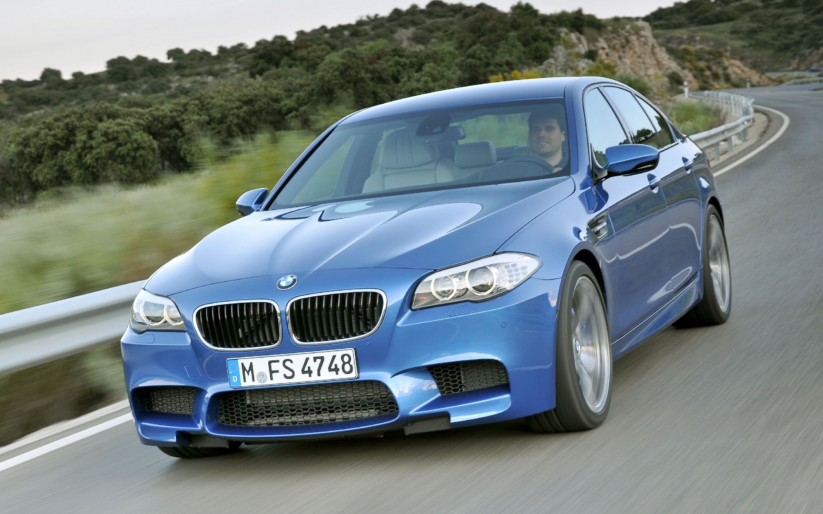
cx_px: 435
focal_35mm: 79
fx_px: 1772
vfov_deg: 16.5
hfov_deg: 26.1
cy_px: 270
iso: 200
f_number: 5.6
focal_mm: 46
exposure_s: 1/45
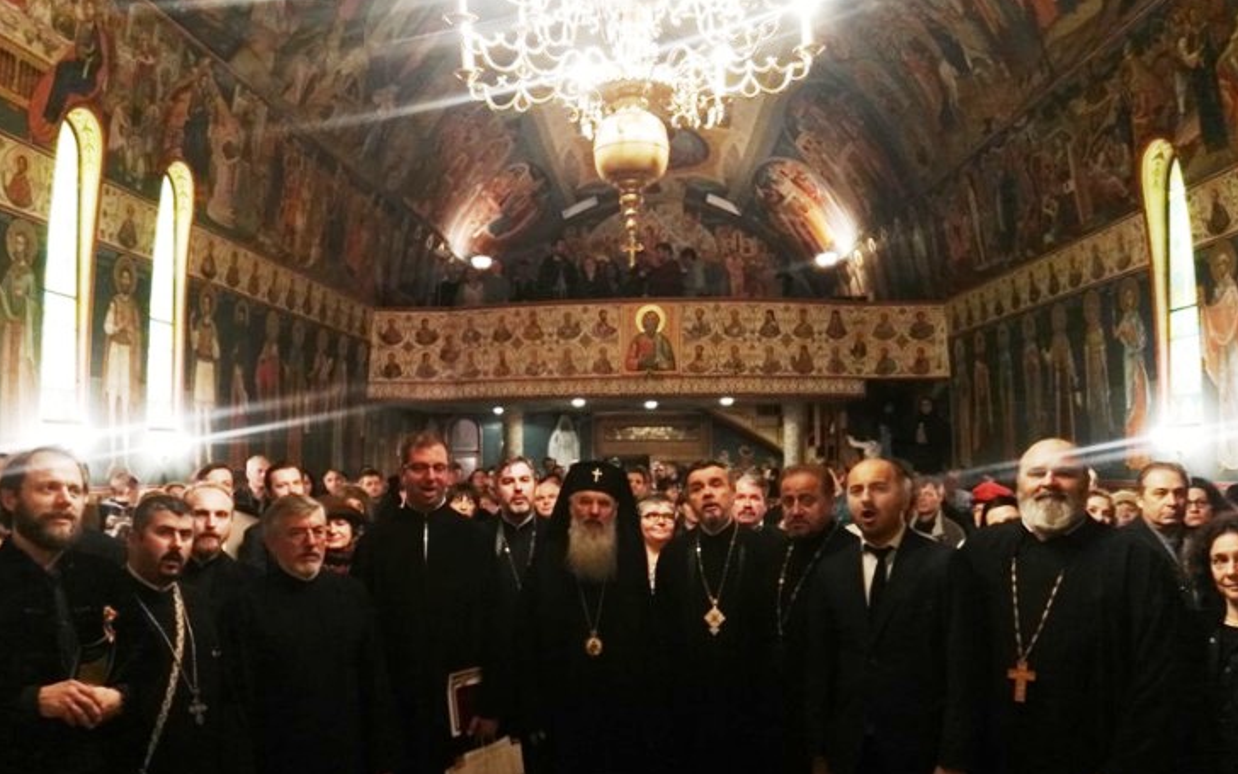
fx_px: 1012
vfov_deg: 41.7
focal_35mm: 30
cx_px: 619
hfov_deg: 62.9
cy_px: 449
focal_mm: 2.96
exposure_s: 1/20
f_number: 2
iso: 409
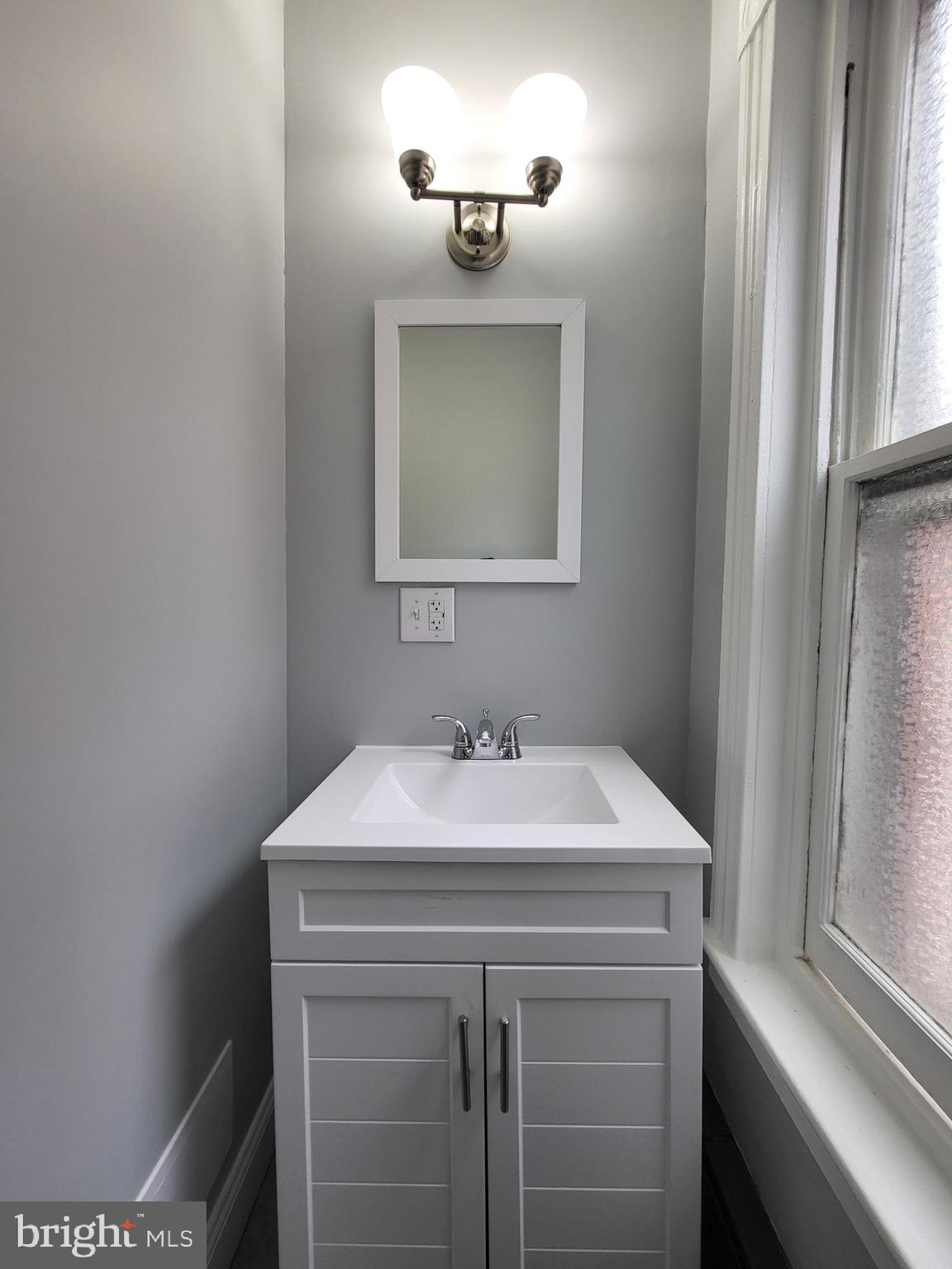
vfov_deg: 106.2
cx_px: 476
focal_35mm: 13
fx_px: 477
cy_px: 634
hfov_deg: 89.9
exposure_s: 1/60
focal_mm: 1.74
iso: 50
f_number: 2.2
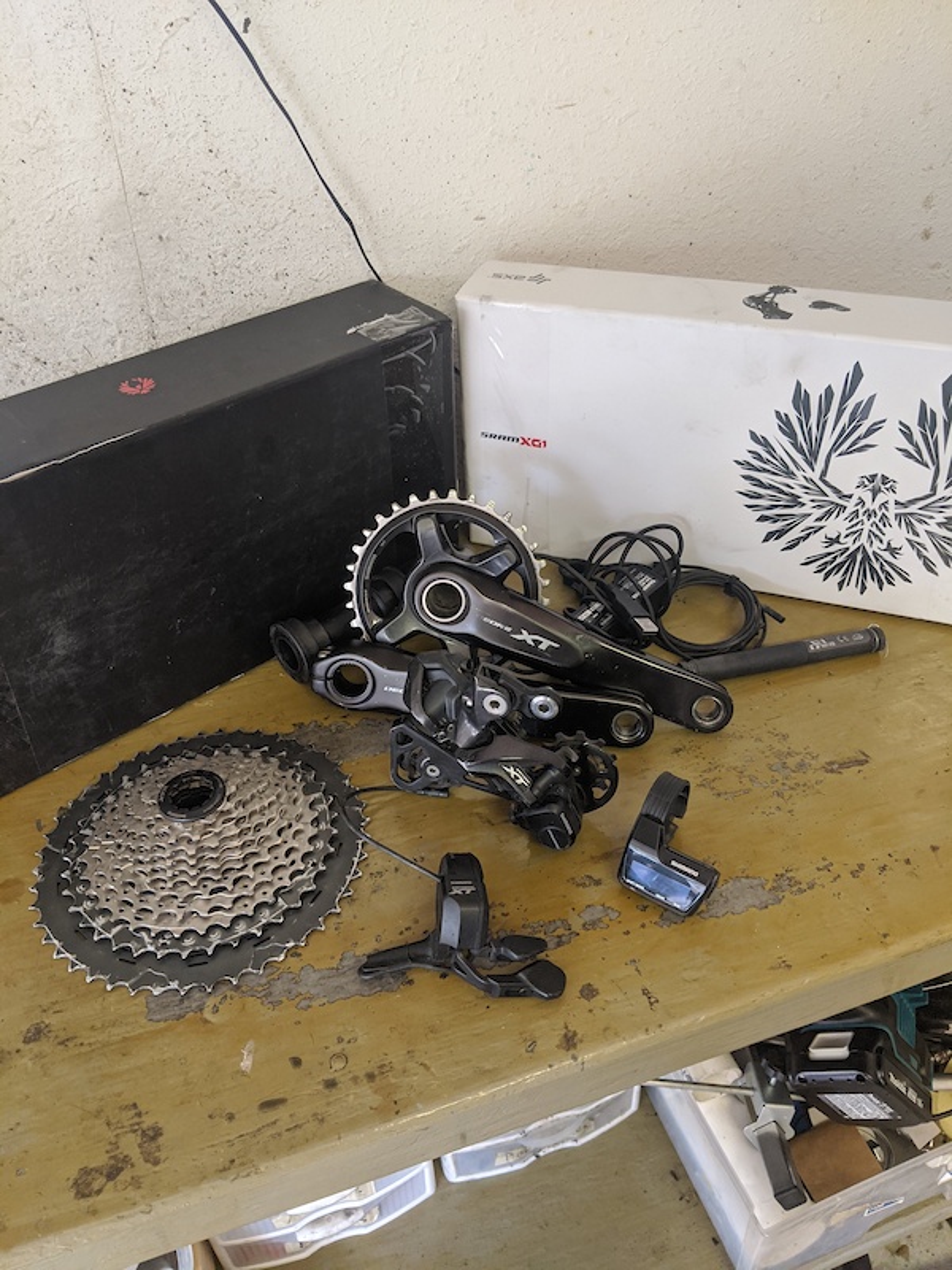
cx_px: 476
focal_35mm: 27
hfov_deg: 51.4
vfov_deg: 65.3
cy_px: 635
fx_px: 990
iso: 214
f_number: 1.8
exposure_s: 1/120
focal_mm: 4.44
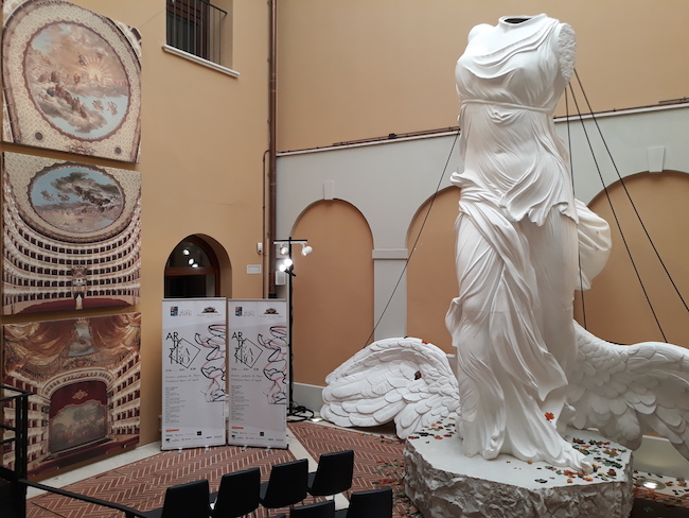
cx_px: 344
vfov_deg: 51.4
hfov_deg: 65.3
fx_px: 538
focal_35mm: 27
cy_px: 259
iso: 50
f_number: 1.7
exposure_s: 1/50
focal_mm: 3.71
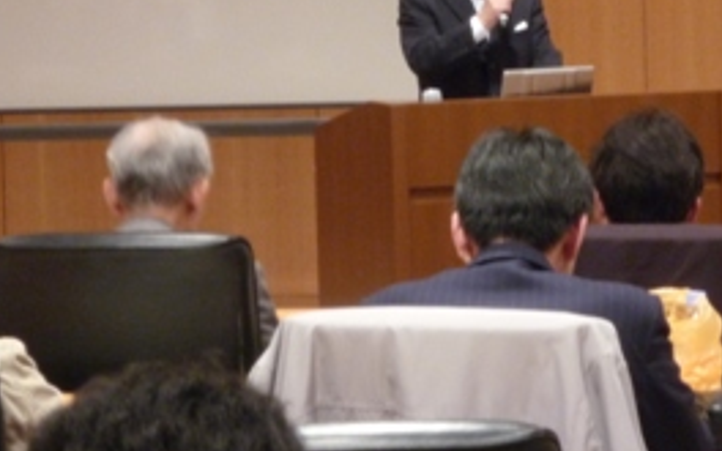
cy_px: 27
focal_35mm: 180
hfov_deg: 11.6
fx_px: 3542
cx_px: 315
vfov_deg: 7.3
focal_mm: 17.6
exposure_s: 1/8
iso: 400
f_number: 5.6
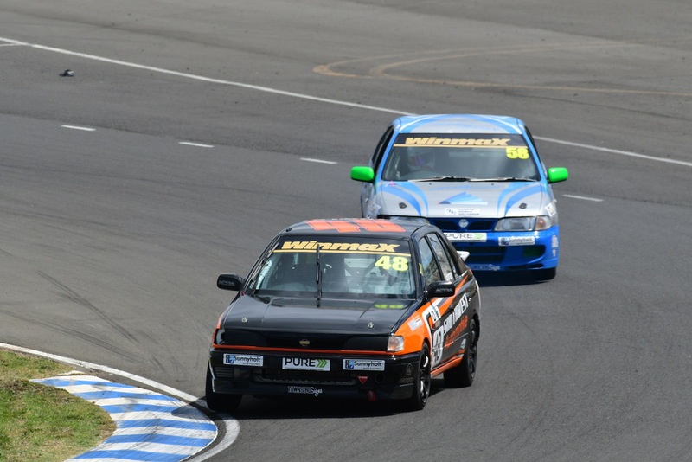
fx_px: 14421
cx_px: 346
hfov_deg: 2.7
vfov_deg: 1.8
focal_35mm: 750
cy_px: 231
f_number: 10
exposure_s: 1/640
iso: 250
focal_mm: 500
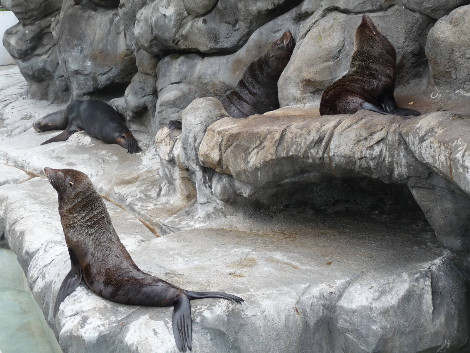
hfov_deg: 33.2
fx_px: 787
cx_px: 235
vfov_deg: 25.2
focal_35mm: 58
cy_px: 176
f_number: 4.4
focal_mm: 9.8
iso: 100
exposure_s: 1/60
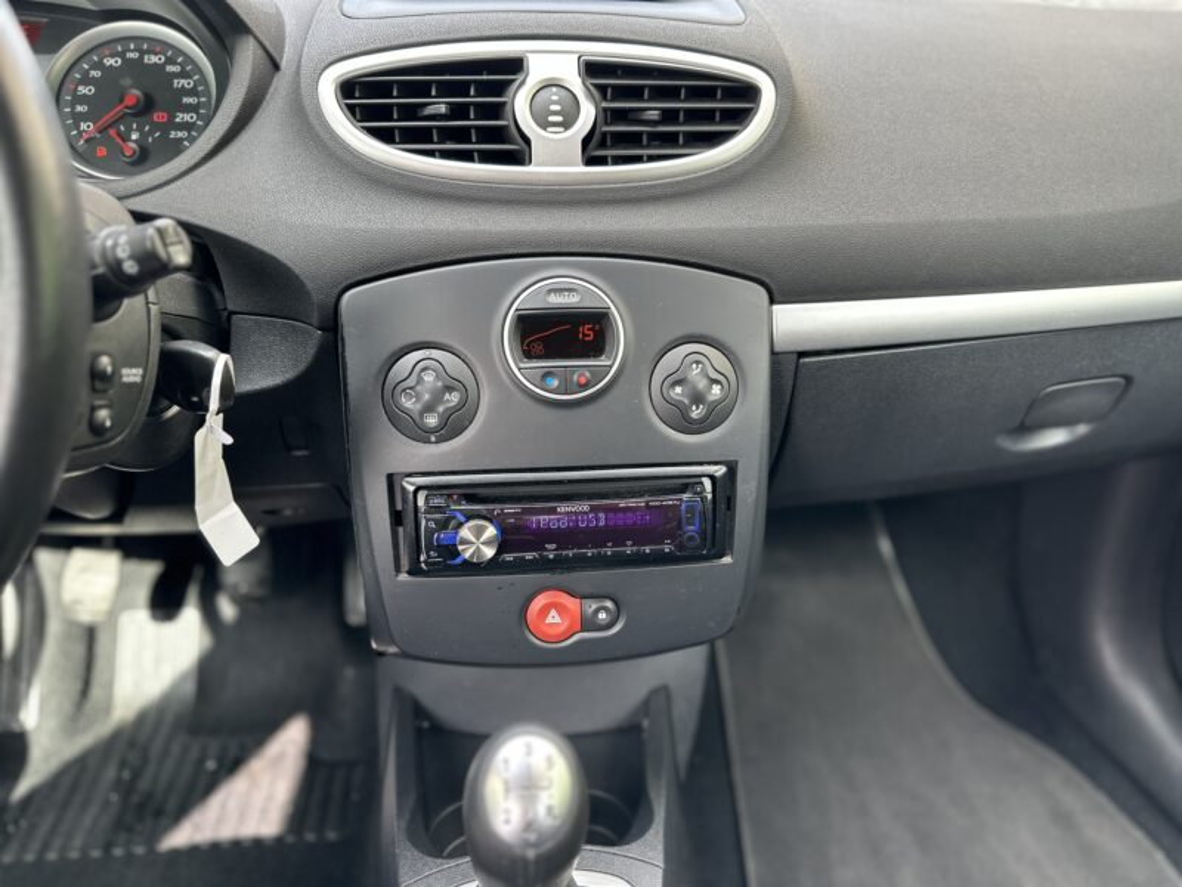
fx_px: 820
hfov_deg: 71.6
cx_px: 591
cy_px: 444
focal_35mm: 24
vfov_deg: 56.8
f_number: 1.78
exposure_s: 1/121
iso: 125
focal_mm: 6.86
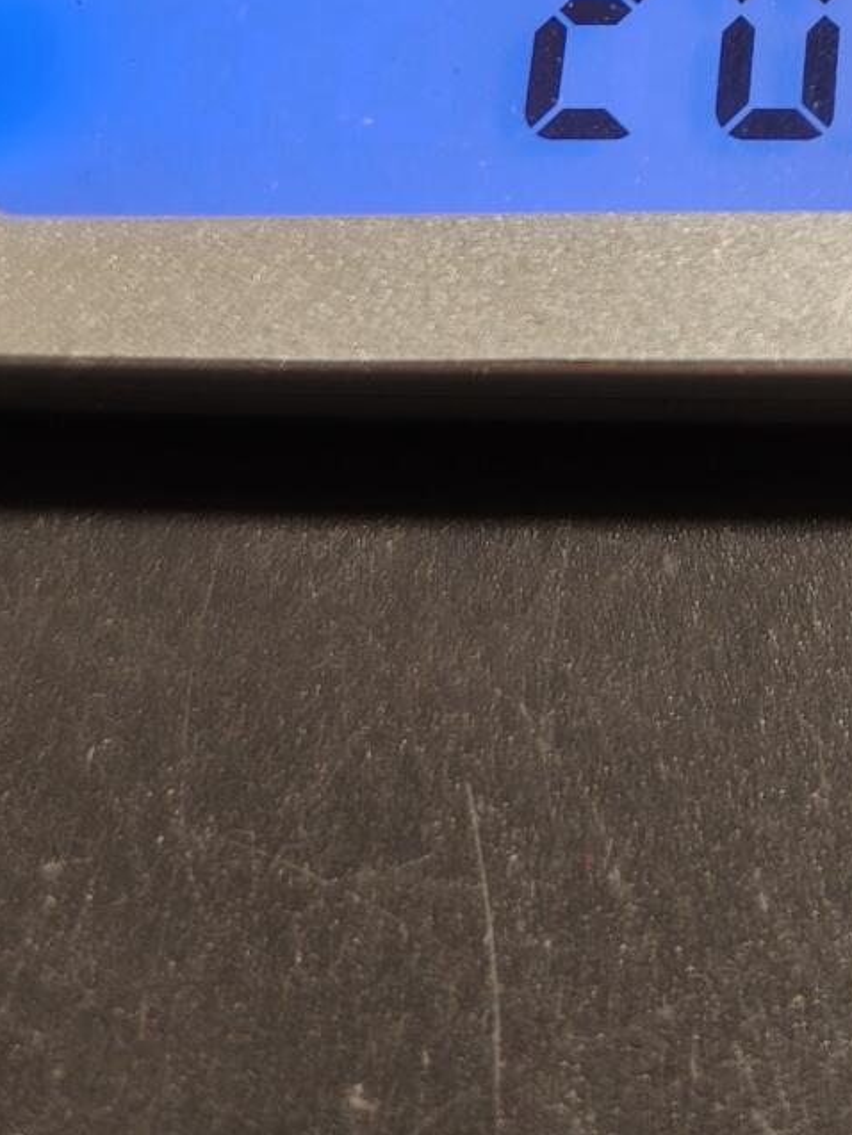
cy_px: -178
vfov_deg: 26.9
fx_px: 2132
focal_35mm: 65
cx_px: 683
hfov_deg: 22.3
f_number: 1.6
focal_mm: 6.06
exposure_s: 1/100
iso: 125
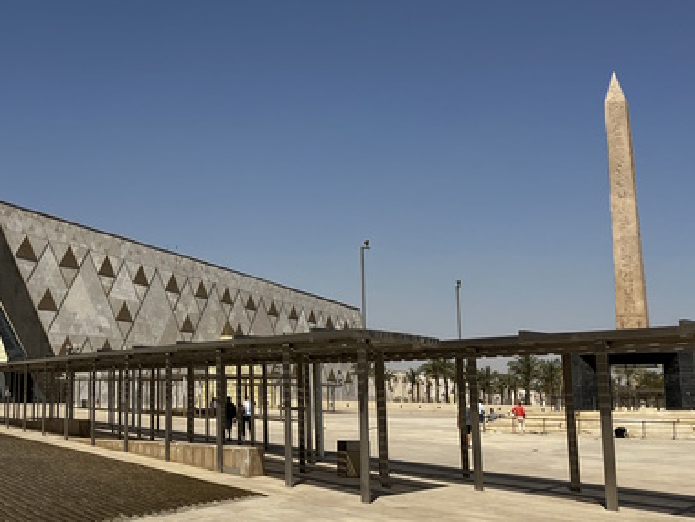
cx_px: 218
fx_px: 1185
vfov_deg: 24.7
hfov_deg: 32.4
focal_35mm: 59
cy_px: 192
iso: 32
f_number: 1.8
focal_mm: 3.99
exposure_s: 1/4049
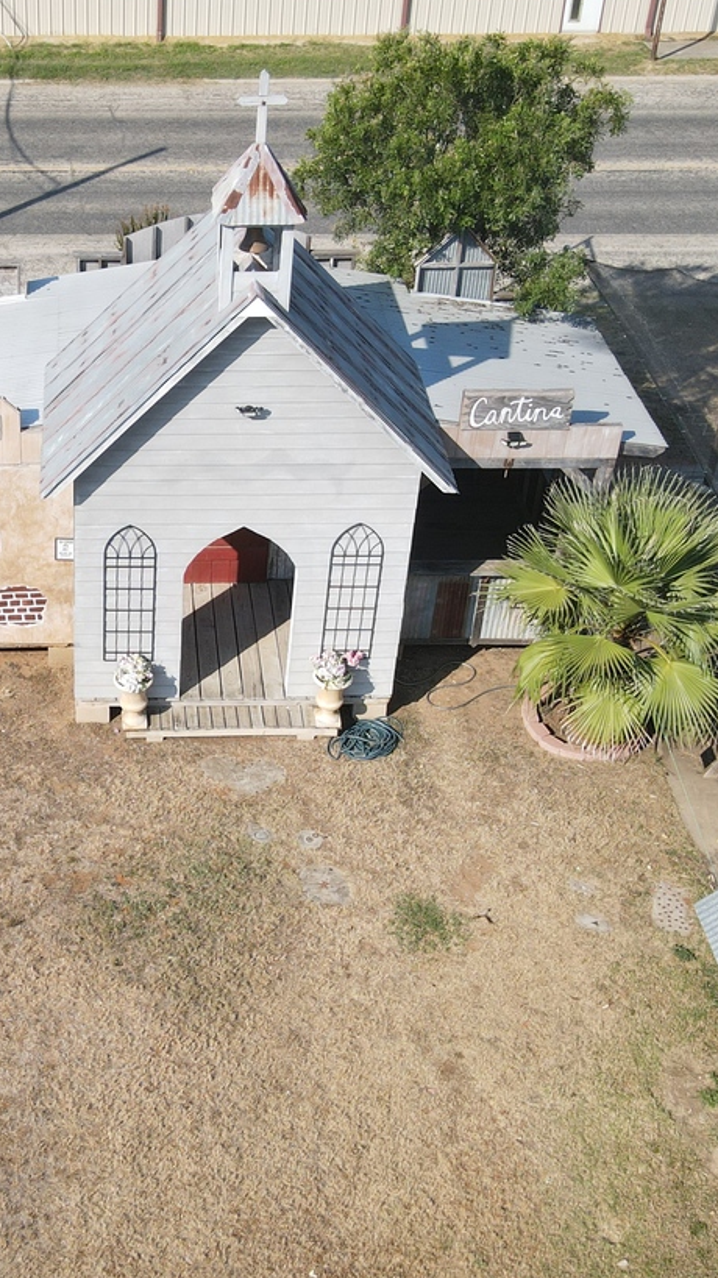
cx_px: 66
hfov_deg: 25.1
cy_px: 698
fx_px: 1559
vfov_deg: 44.5
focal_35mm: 46
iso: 100
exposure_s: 1/500
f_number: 2.8
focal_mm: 4.5
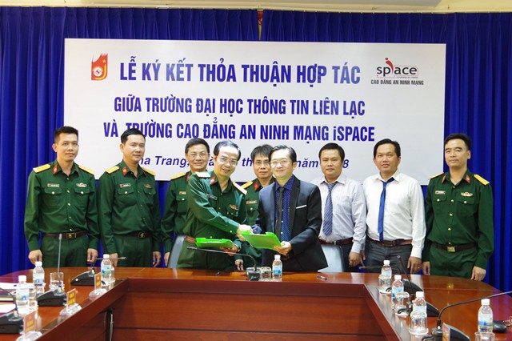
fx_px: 768
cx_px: 256
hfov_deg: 36.9
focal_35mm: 54
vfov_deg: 25.0
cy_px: 170
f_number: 5.6
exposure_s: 1/6
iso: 800
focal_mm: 36
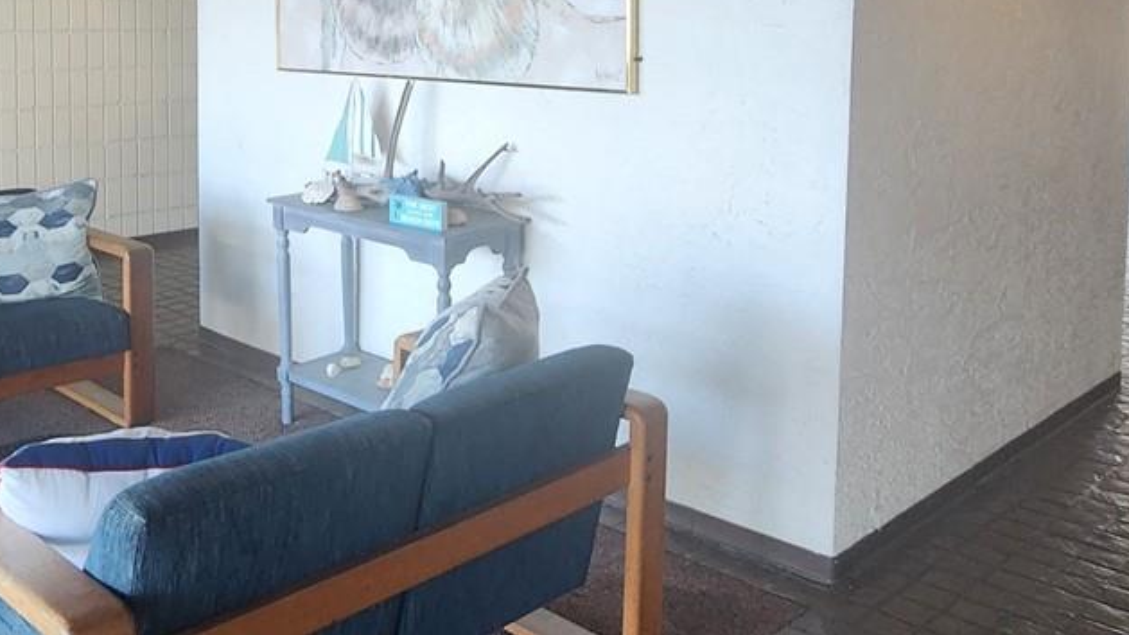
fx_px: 1078
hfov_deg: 54.0
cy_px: 77
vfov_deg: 31.5
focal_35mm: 36
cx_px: 361
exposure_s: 1/60
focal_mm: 2.2
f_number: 2.2
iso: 200
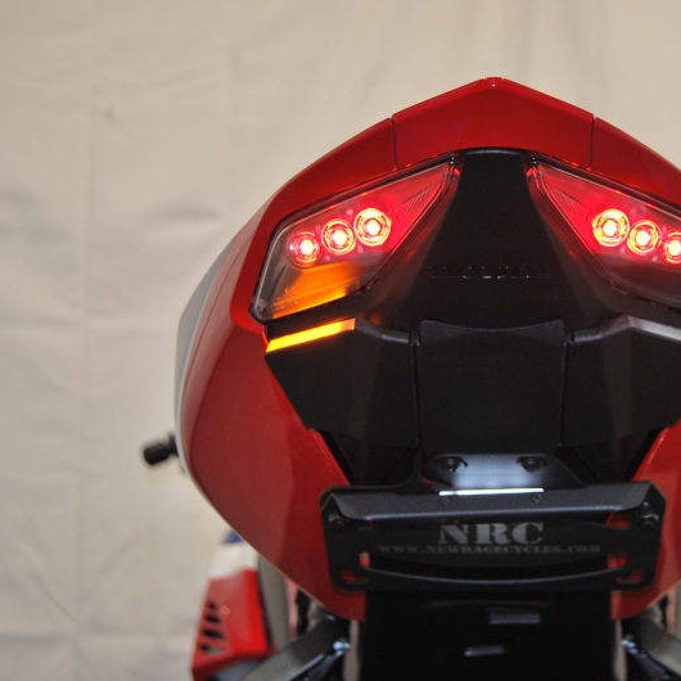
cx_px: 499
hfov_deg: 22.3
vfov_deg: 22.5
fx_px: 1714
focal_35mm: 77
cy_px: 341
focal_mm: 40
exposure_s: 1/80
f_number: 5
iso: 200
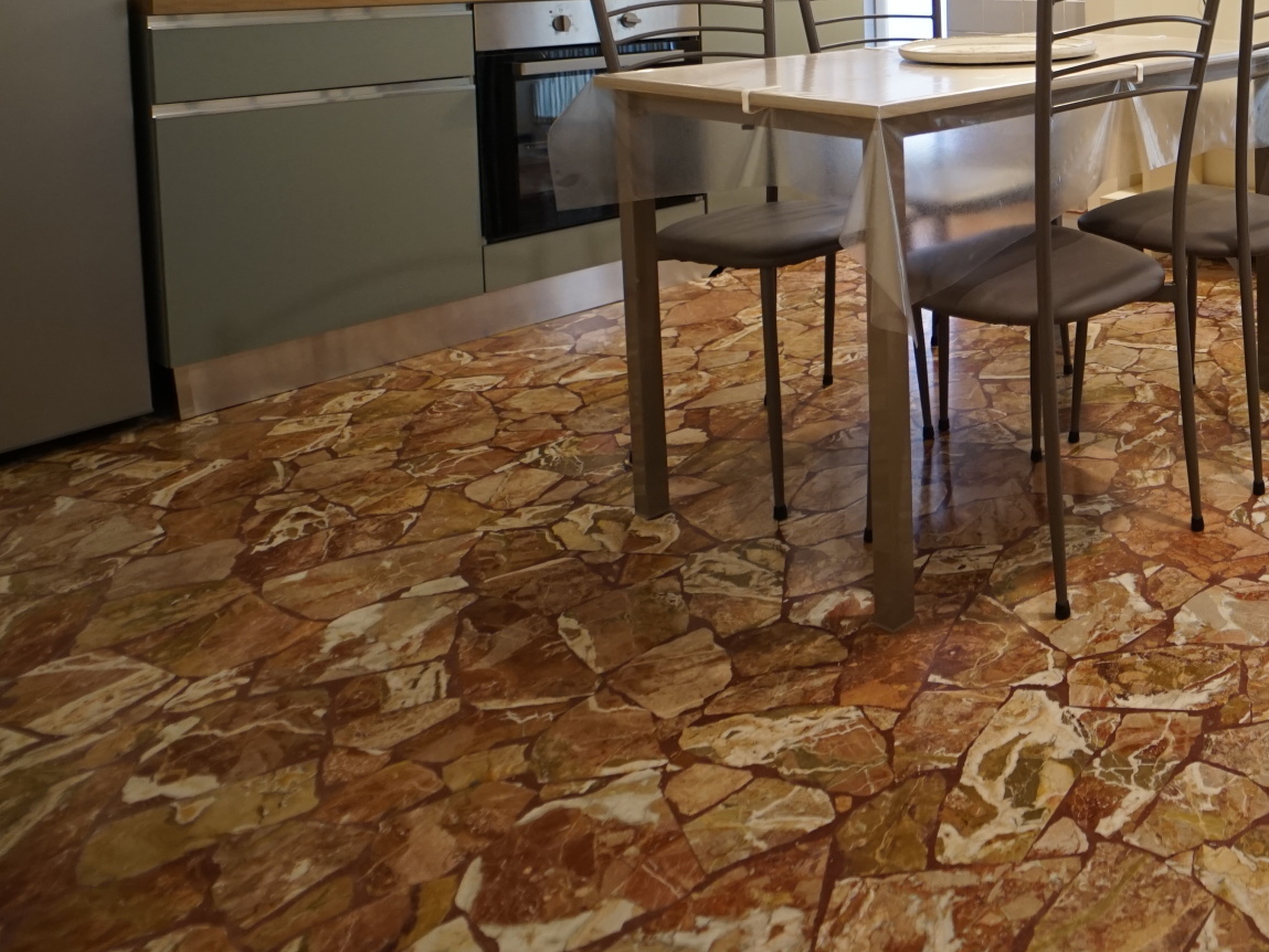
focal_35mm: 30
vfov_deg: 41.2
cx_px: 1271
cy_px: 13
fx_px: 1100
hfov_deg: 49.0
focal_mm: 14
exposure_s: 1/60
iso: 800
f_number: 2.8
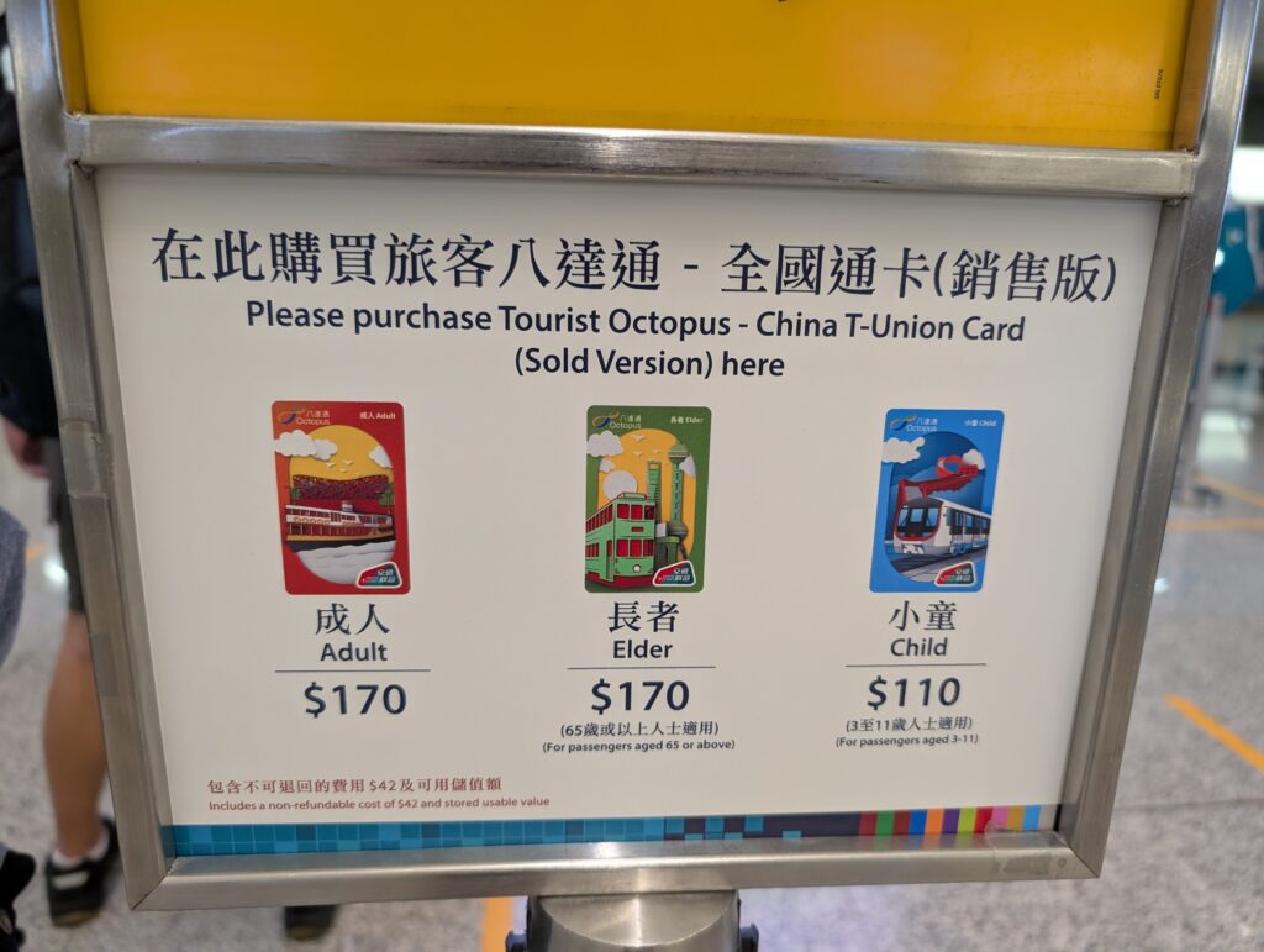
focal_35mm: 24
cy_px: 476
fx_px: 878
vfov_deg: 56.9
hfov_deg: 71.5
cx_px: 632
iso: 553
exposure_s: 1/173
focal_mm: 6.9
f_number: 1.68
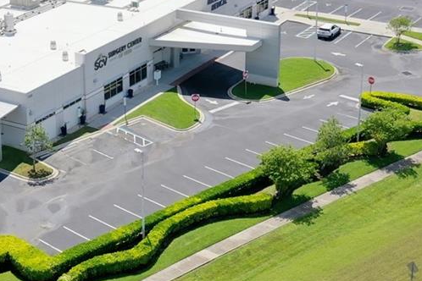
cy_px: 51
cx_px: 134
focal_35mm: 90
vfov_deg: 15.1
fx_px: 1055
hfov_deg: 22.5
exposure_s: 1/320
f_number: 5.6
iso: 100
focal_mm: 10.26
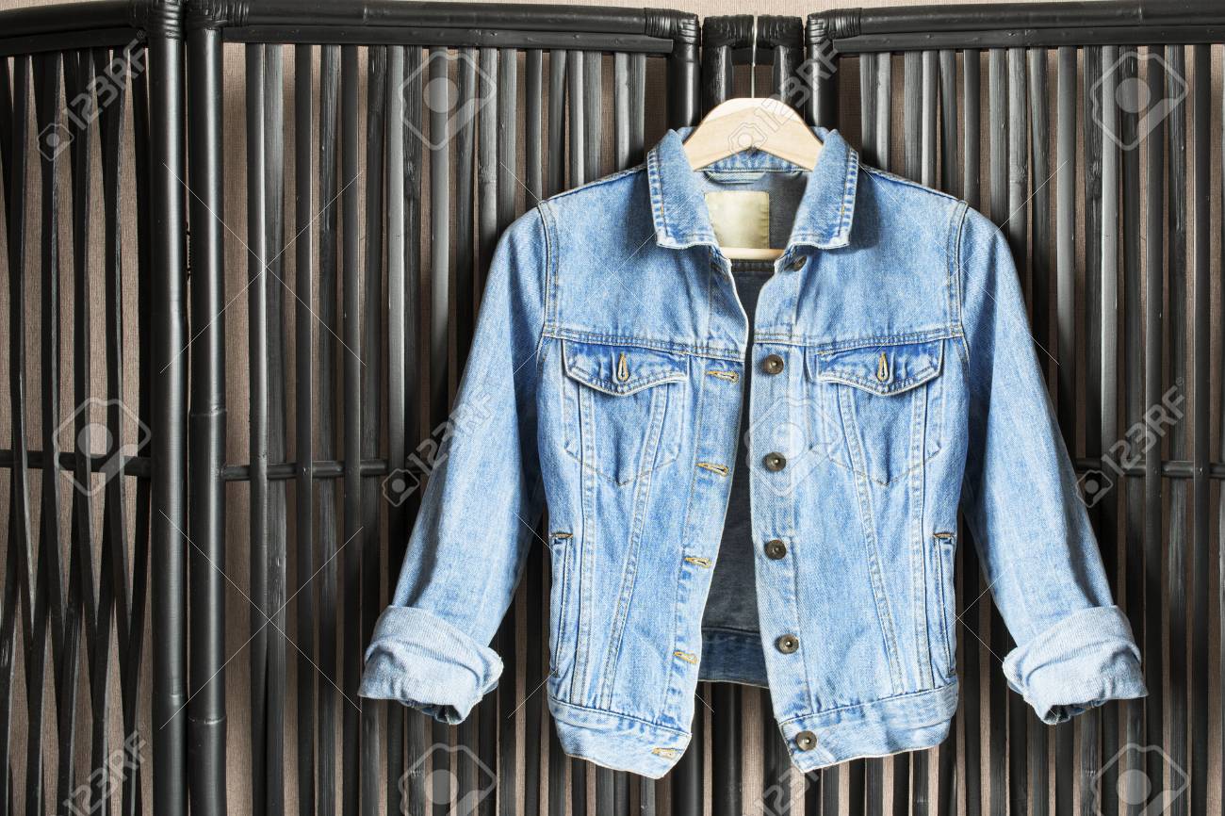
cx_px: 612
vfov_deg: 30.8
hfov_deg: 45.0
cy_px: 408
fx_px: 1480
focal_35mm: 44
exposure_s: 2.5
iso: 100
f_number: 11
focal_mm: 29
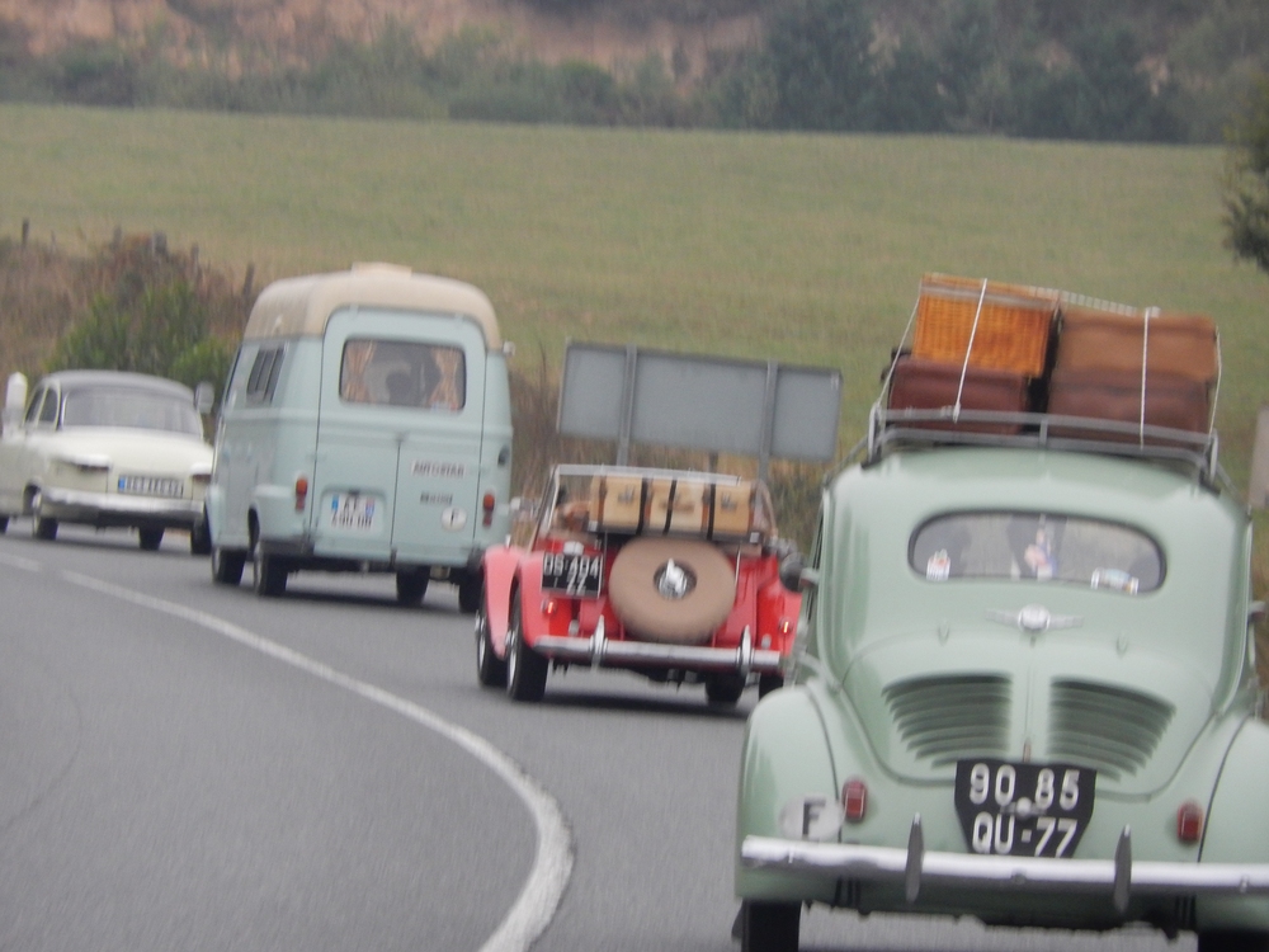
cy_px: 476
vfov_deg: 5.0
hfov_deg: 6.6
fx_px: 10961
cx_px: 634
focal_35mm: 299
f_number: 6
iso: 400
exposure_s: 1/125
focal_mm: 53.6
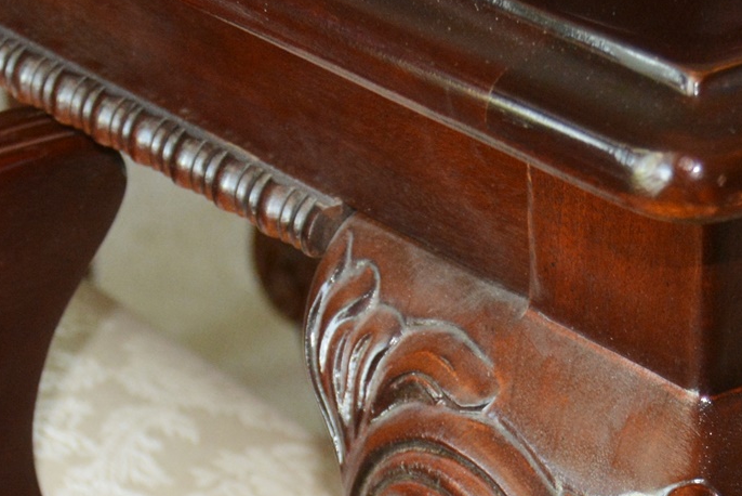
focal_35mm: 153
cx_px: 636
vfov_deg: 8.9
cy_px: 577
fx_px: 3155
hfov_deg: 13.3
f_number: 4
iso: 800
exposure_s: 1/60
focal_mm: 28
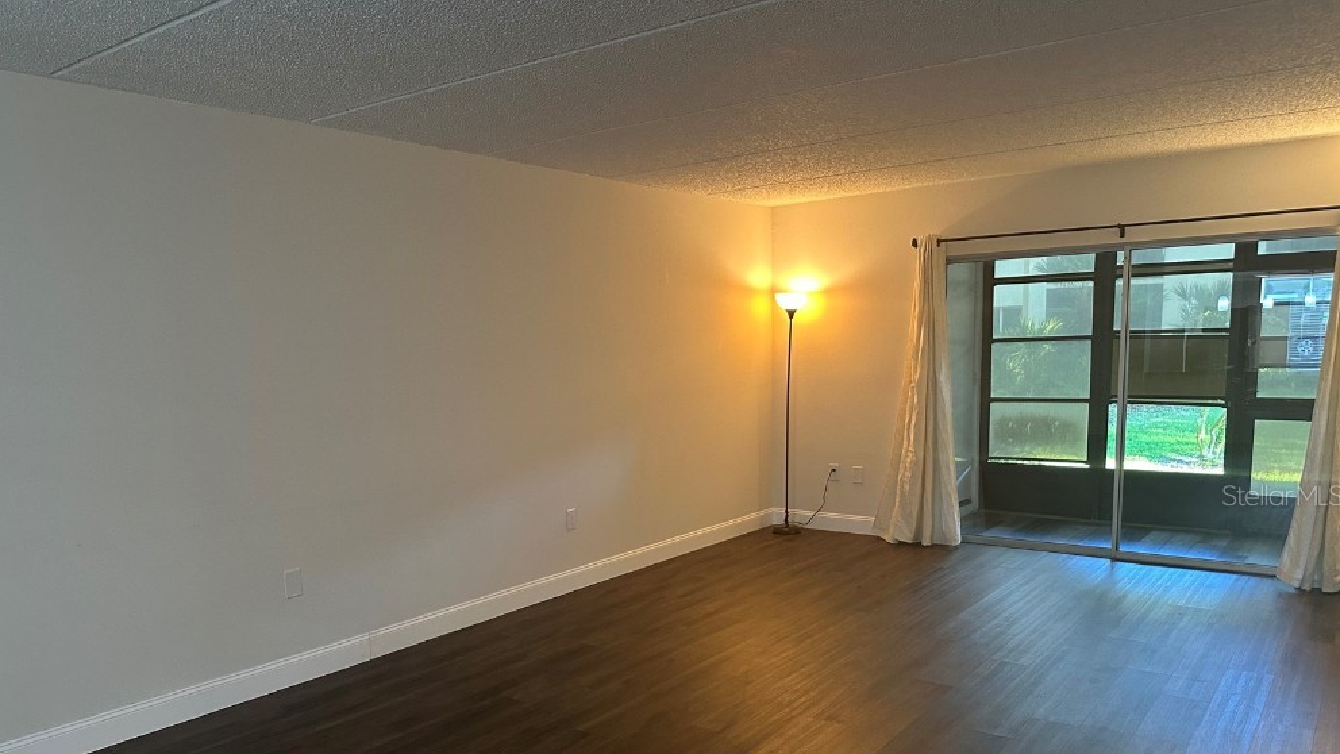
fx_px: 959
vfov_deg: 42.4
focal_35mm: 27
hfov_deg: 69.9
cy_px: 495
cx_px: 658
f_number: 1.78
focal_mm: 6.86
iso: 400
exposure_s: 1/60
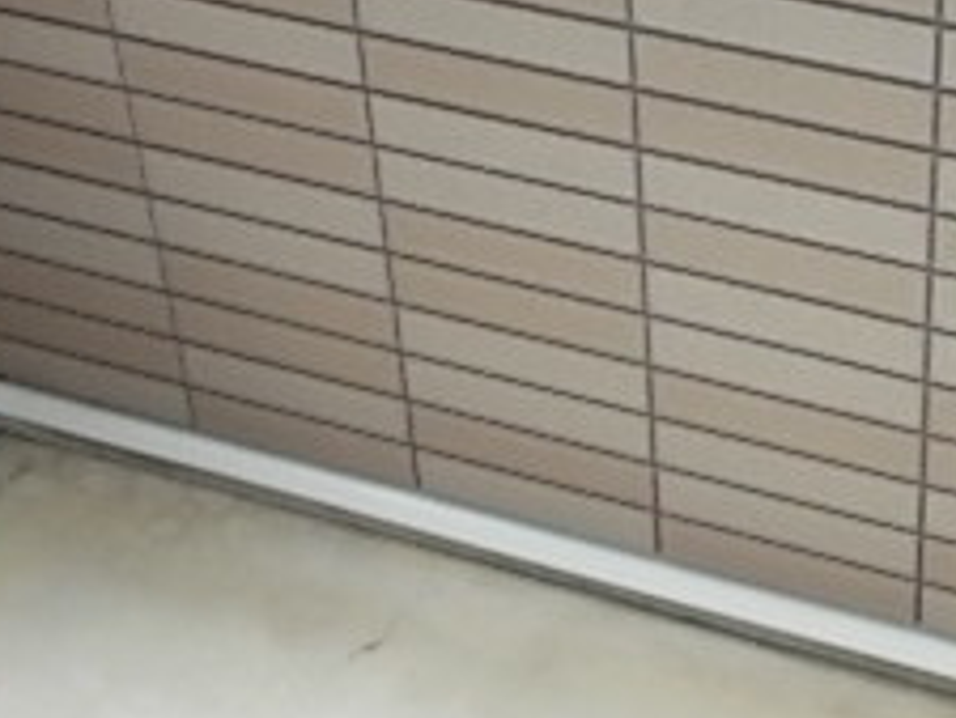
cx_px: 960
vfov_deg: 19.9
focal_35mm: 74
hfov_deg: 25.0
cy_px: 280
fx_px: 2045
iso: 80
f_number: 3.2
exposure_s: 1/60
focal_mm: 4.6
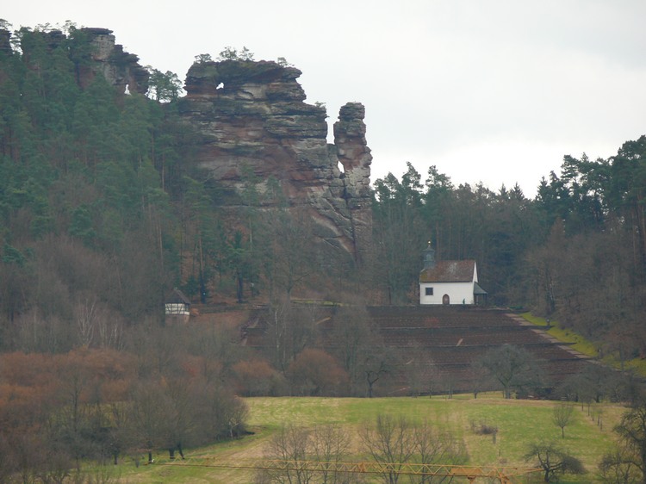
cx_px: 323
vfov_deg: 5.2
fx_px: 5373
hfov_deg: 6.9
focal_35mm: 288
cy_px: 242
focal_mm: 60.8
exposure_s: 1/50
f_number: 3.6
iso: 100
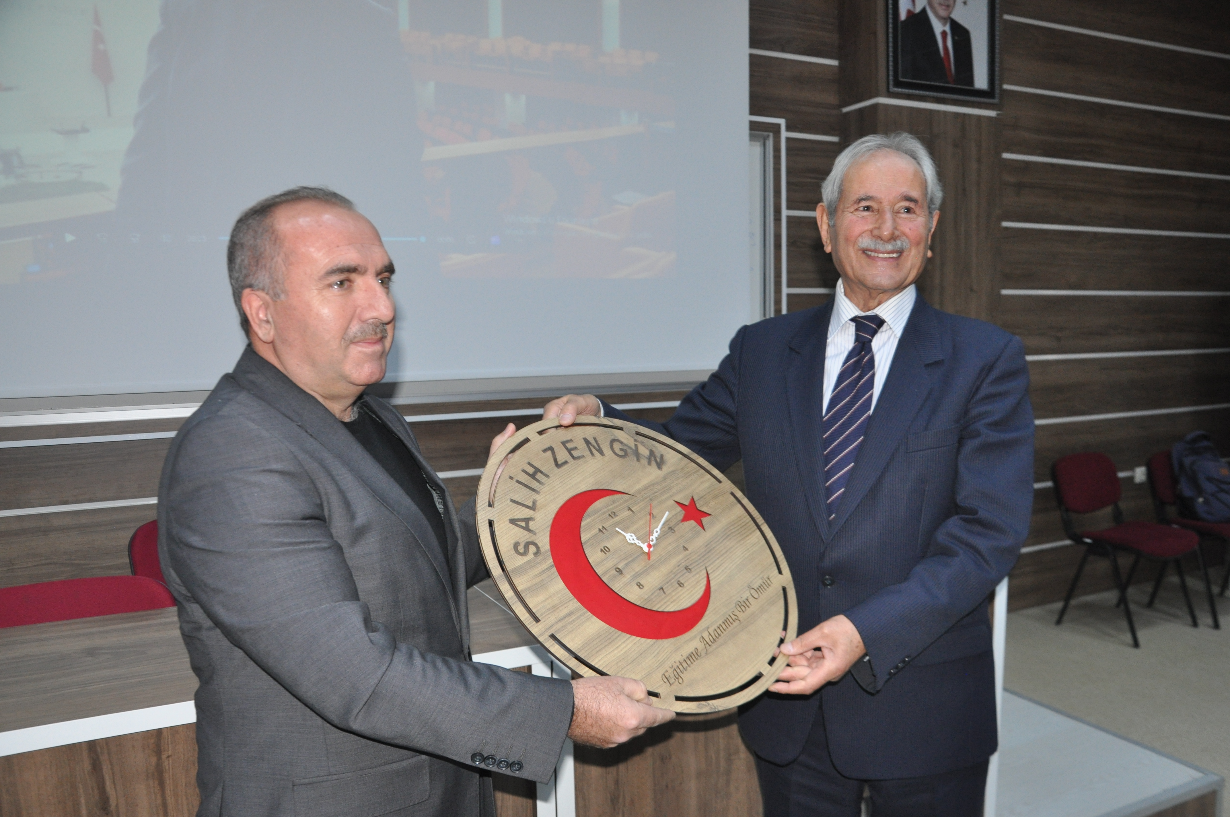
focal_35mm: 27
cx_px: 615
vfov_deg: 47.8
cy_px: 408
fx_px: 921
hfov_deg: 67.4
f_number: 3.5
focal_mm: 18
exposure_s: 1/60
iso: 800
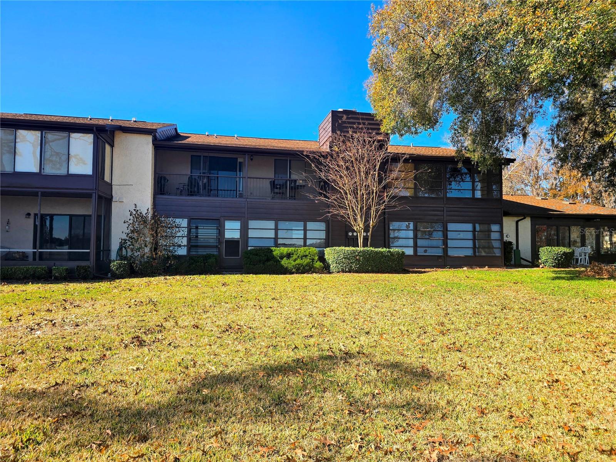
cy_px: 231
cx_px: 308
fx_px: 409
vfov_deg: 58.9
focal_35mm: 23
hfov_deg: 73.9
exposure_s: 1/338
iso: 12
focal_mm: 6.3
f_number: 1.7
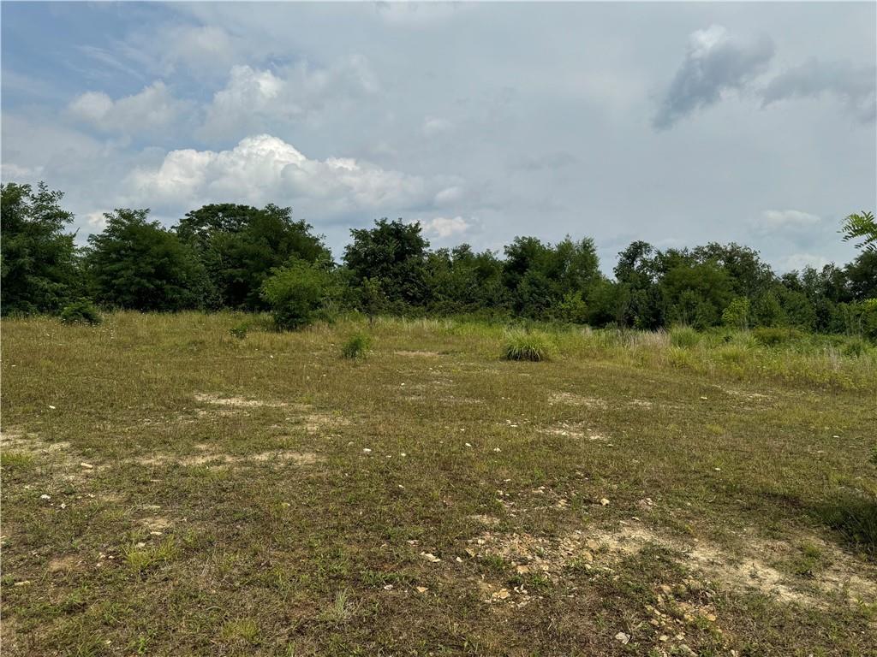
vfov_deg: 56.8
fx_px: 608
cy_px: 328
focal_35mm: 24
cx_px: 438
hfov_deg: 71.6
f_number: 1.78
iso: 80
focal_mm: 6.76
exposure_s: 1/7092
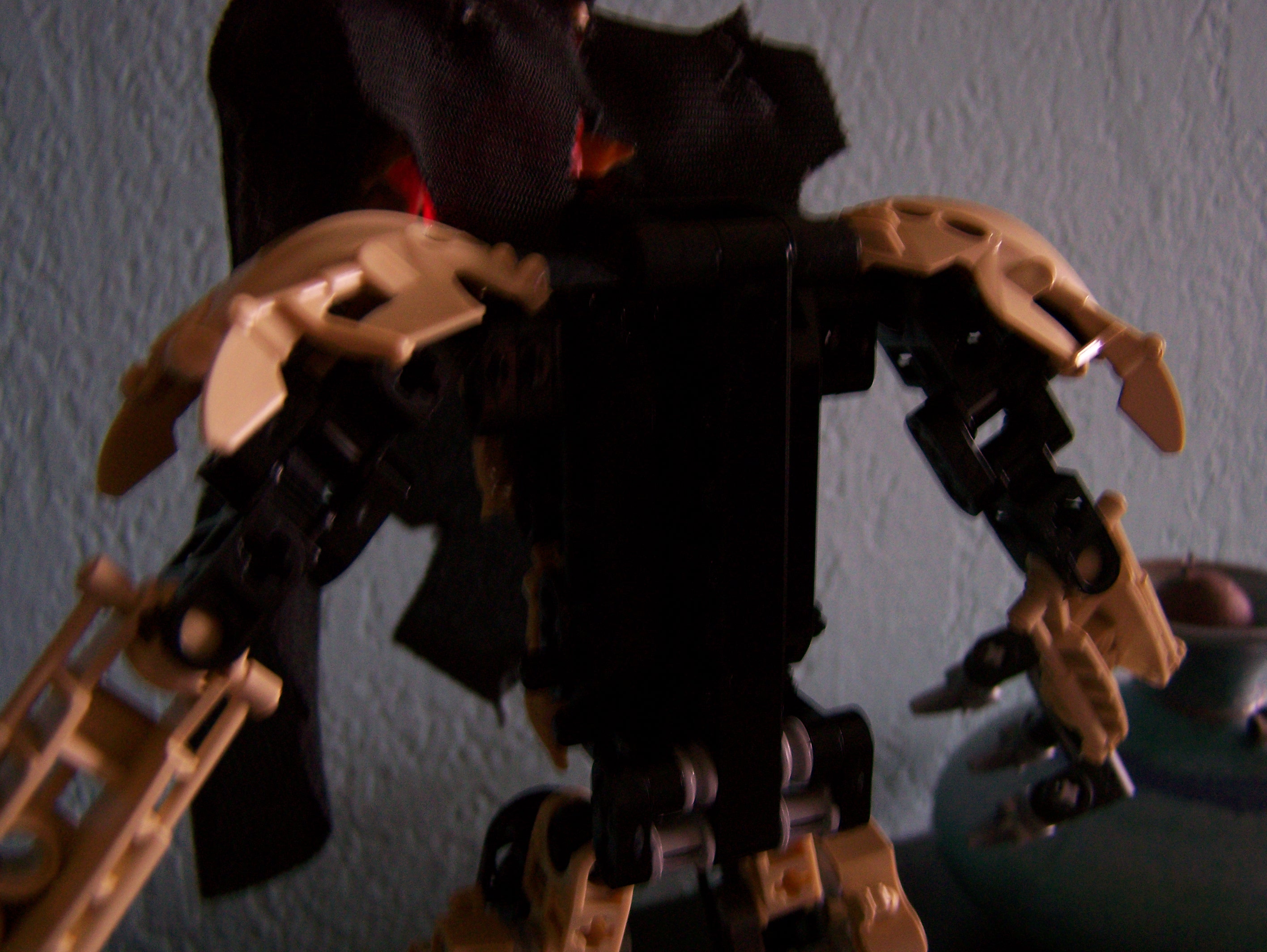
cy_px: 476
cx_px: 634
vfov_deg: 37.8
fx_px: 1392
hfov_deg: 48.9
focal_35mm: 38
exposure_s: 1/8
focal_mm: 6.3
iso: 160
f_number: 2.8
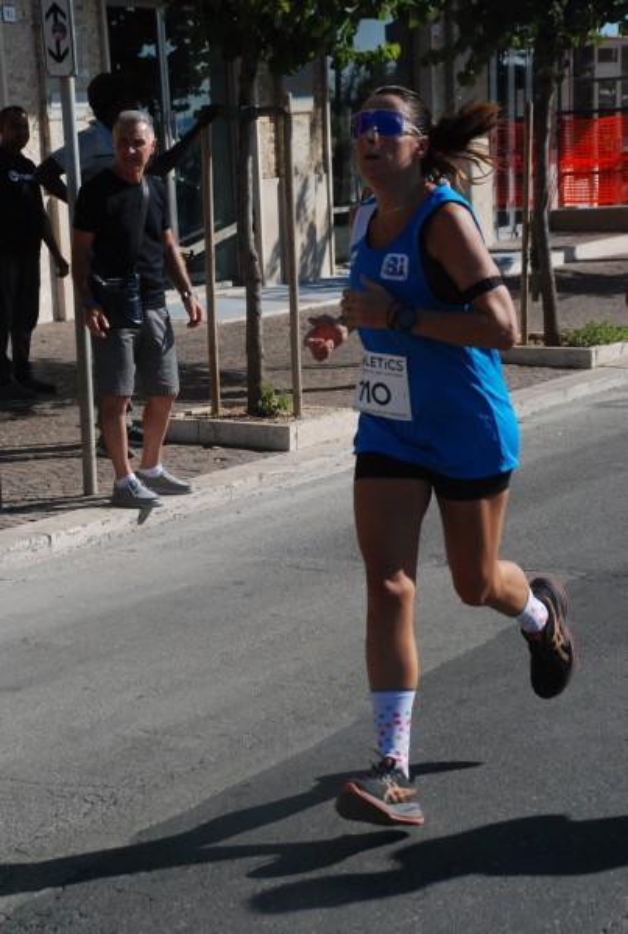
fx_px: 2421
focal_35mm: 93
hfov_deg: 14.8
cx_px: 314
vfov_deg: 21.9
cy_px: 467
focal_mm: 62
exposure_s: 1/2000
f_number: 8
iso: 1000
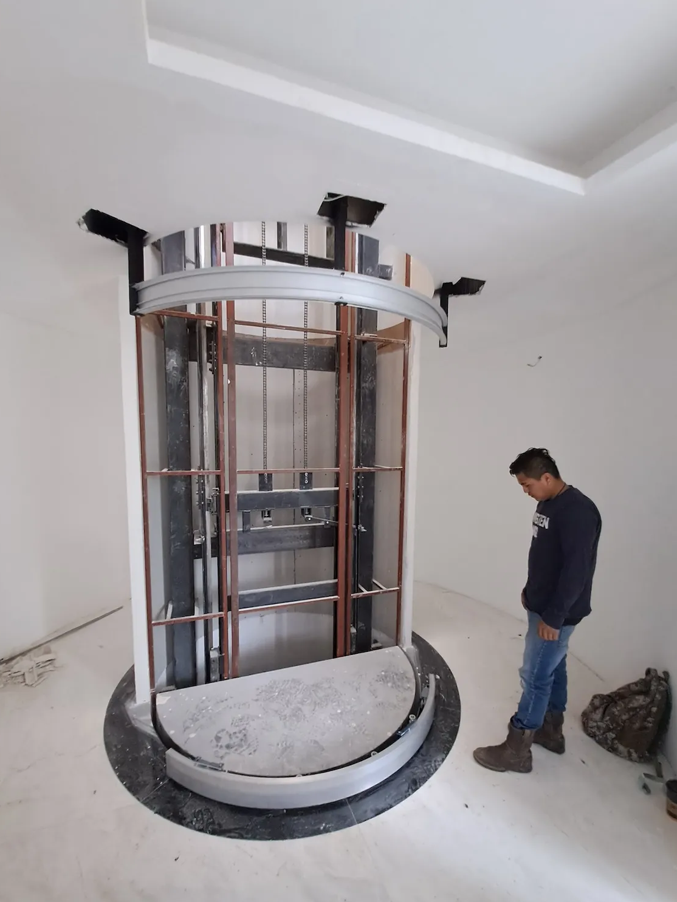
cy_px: 475
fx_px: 365
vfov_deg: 102.0
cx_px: 327
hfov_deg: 85.6
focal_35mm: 14
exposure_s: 1/24
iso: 500
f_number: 2.2
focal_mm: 1.42
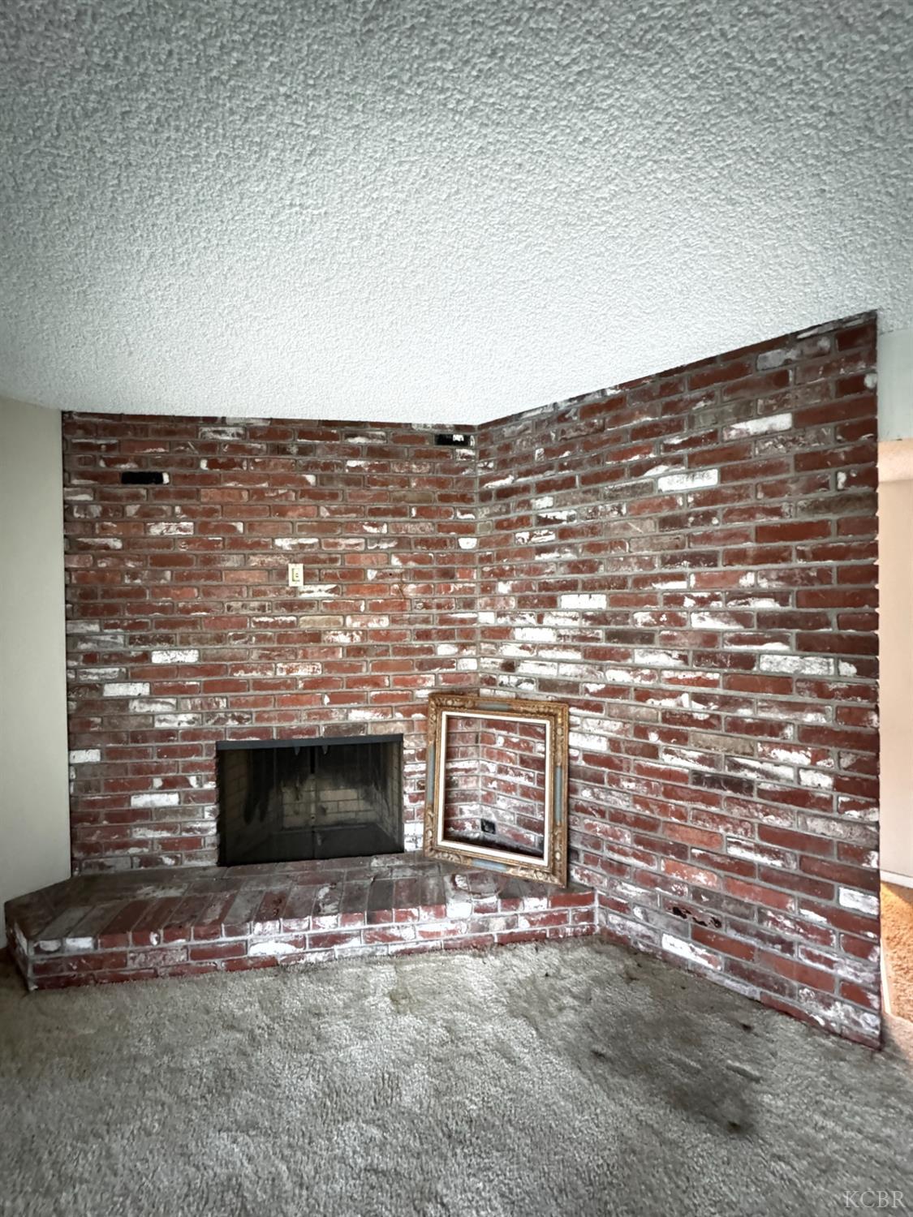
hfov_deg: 85.7
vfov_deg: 102.1
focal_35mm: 14
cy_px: 608
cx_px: 456
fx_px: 492
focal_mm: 2.22
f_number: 2.2
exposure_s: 1/17
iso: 2000
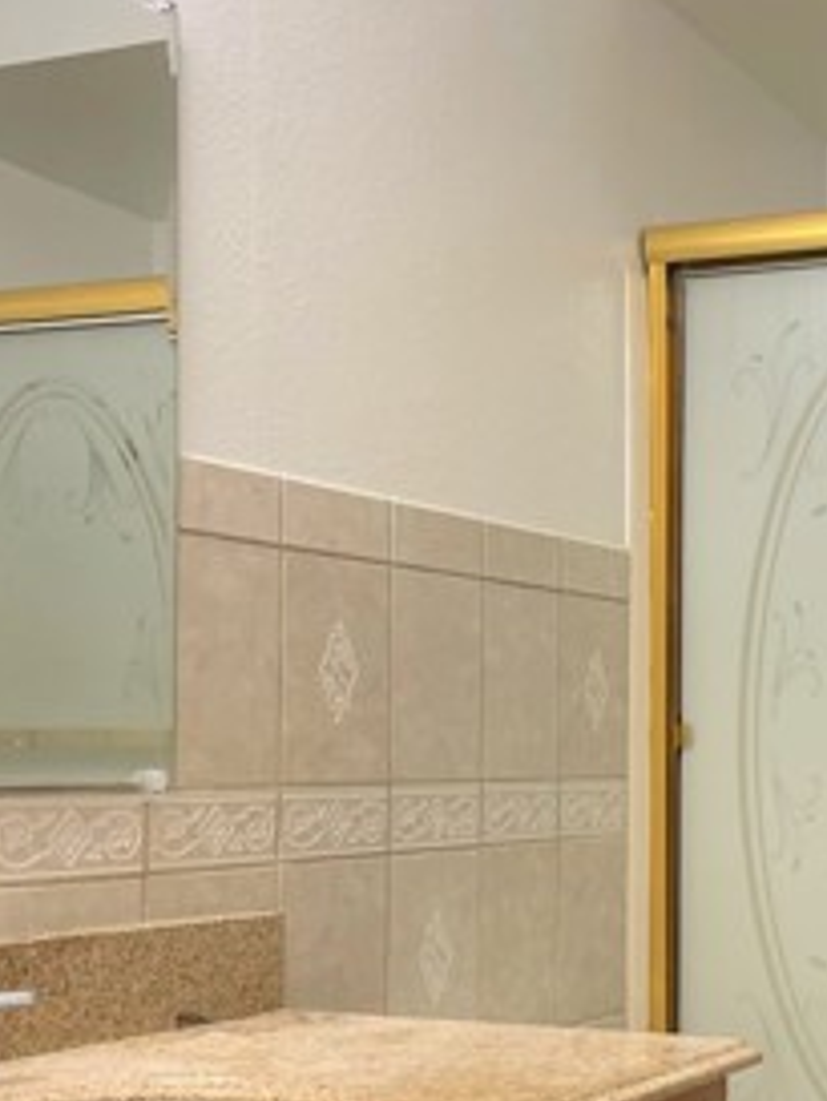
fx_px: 1942
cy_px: 698
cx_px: 795
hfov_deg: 23.2
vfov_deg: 31.5
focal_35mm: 61
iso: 100
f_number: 1.6
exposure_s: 1/120
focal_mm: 4.2
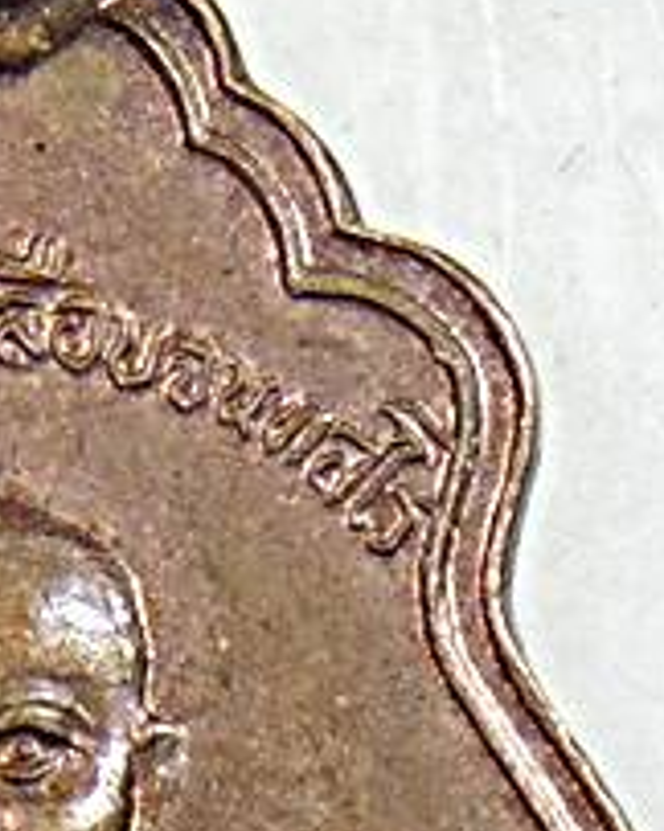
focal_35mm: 183
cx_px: -4
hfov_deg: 8.4
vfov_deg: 10.5
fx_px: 4502
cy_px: 843
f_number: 3.7
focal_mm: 12.8
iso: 80
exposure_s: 1/50
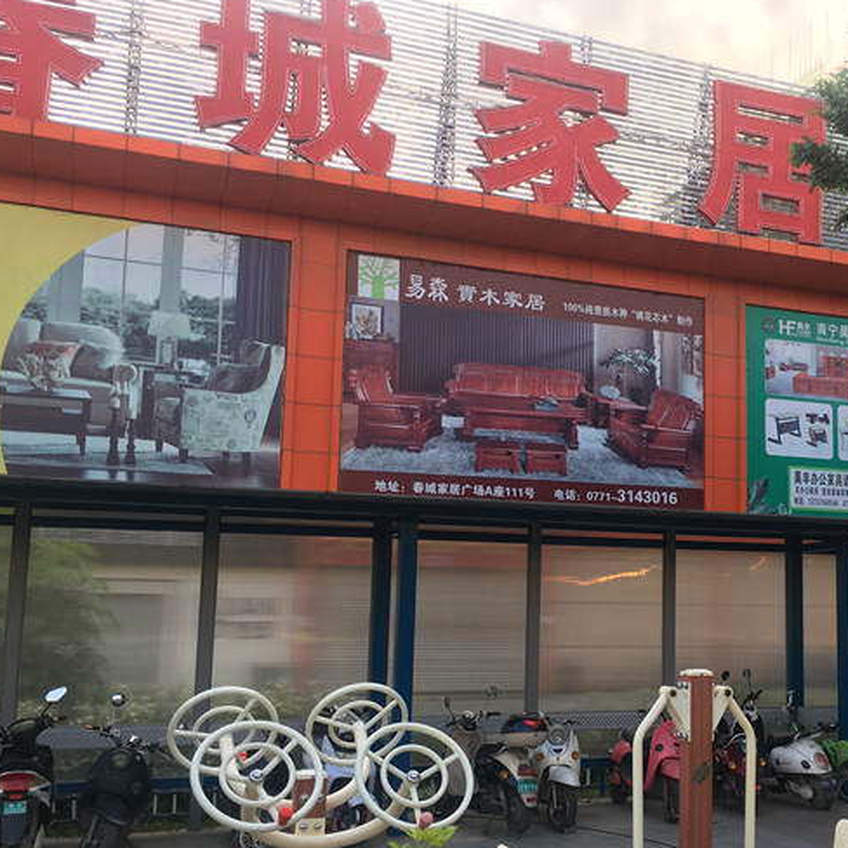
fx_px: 1164
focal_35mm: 42
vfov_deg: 39.9
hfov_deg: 38.9
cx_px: 648
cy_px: 481
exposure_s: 1/167
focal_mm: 4.15
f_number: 2.2
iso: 25
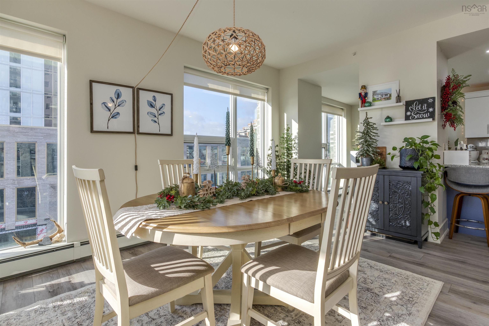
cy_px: 163
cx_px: 244
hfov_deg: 90.0
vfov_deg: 67.4
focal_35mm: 18
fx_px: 244
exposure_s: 1/125
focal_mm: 12
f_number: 8
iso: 500
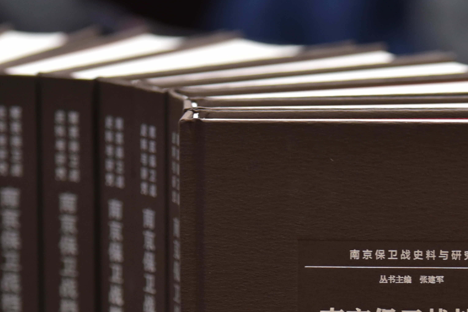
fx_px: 3835
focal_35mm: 295
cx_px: 204
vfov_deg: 4.6
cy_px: 356
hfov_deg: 7.0
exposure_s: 1/50
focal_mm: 122
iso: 1250
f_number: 2.8
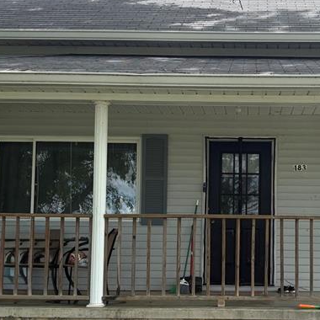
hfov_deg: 27.3
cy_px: 194
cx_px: 248
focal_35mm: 62
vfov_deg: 27.7
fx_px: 648
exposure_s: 1/2075
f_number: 1.6
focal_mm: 5.96
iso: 64
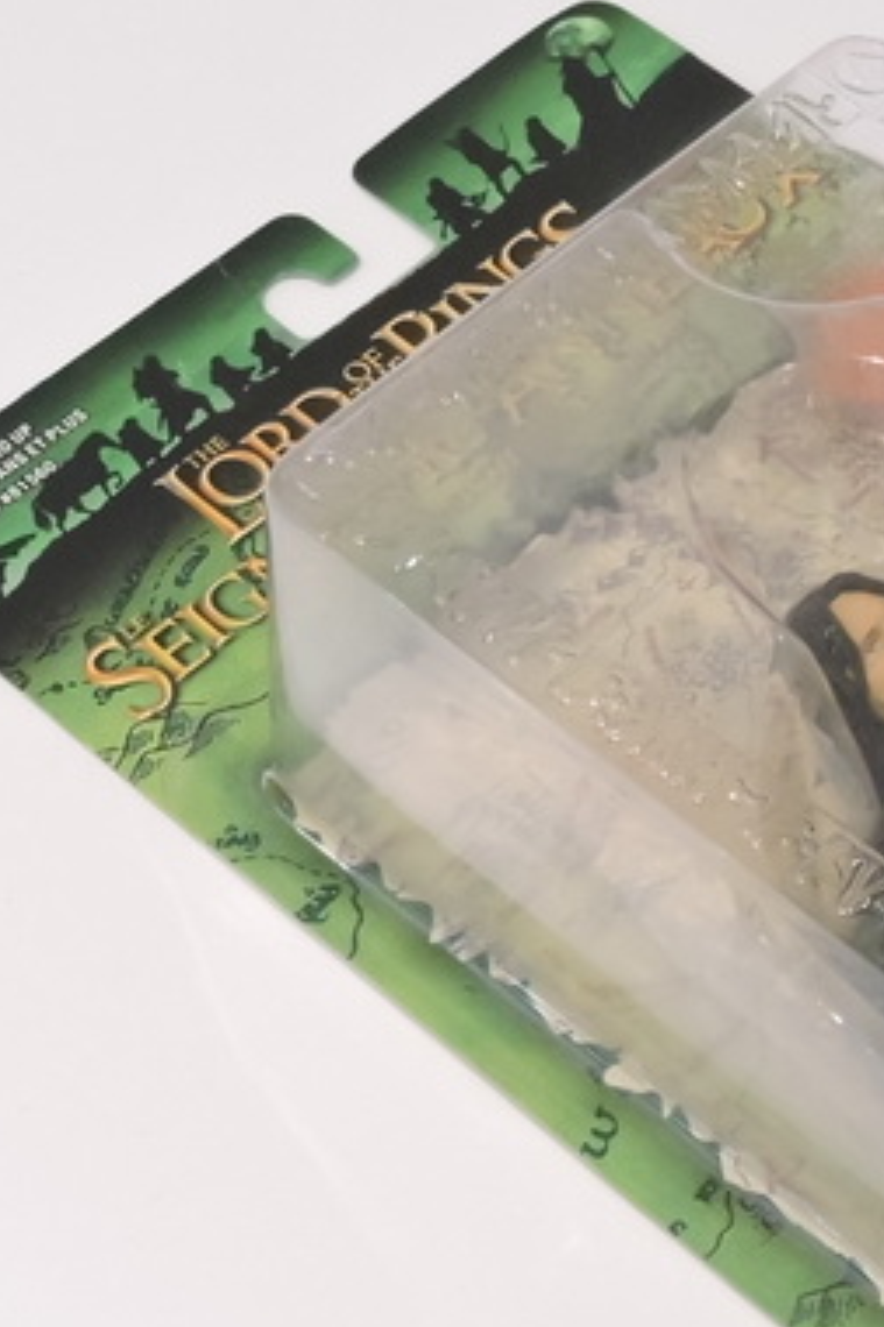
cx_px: 1172
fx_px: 4682
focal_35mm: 127
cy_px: 901
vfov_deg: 16.1
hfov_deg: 10.5
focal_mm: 10.7
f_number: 4.2
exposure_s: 1/60
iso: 800
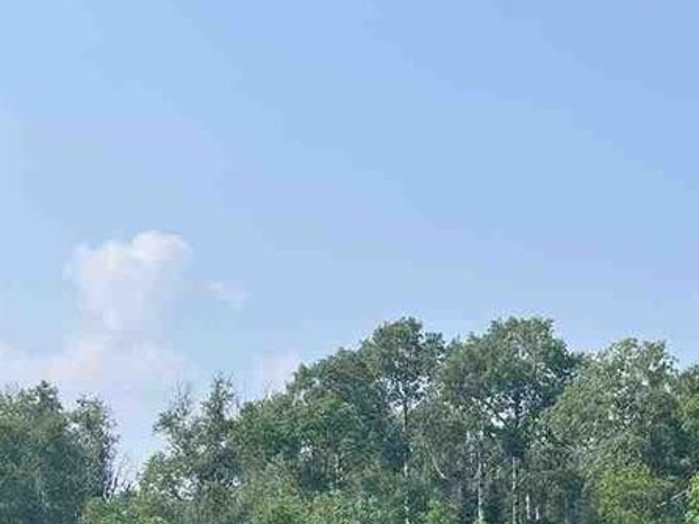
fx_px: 2221
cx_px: 563
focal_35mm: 110
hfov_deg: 17.7
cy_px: 580
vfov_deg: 13.2
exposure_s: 1/4975
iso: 64
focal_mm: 6.76
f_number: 1.78
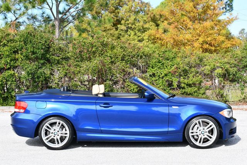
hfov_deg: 26.6
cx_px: 124
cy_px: 82
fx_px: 522
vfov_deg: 18.0
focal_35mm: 76
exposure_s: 1/250
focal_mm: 38
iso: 200
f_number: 7.1
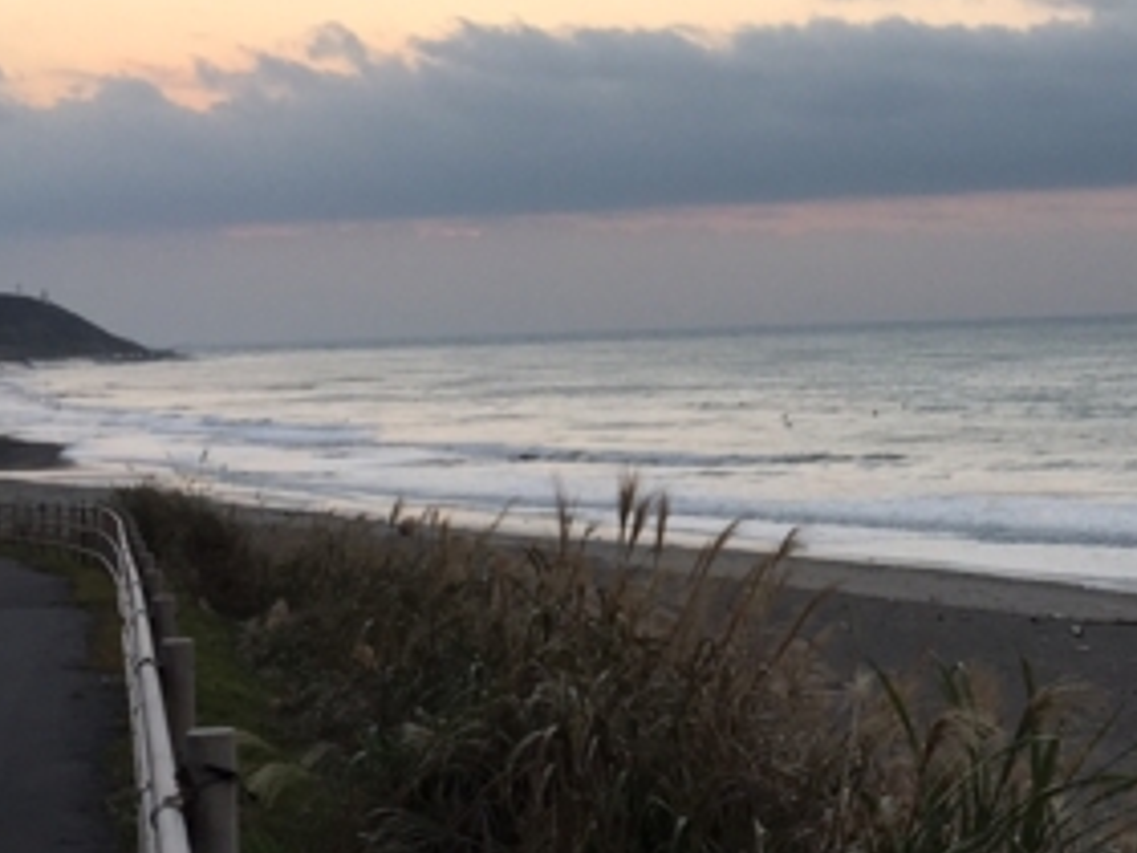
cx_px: 1105
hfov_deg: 22.7
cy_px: 382
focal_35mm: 83
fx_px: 2726
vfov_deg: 17.8
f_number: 2.2
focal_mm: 4.15
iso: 32
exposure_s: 1/126
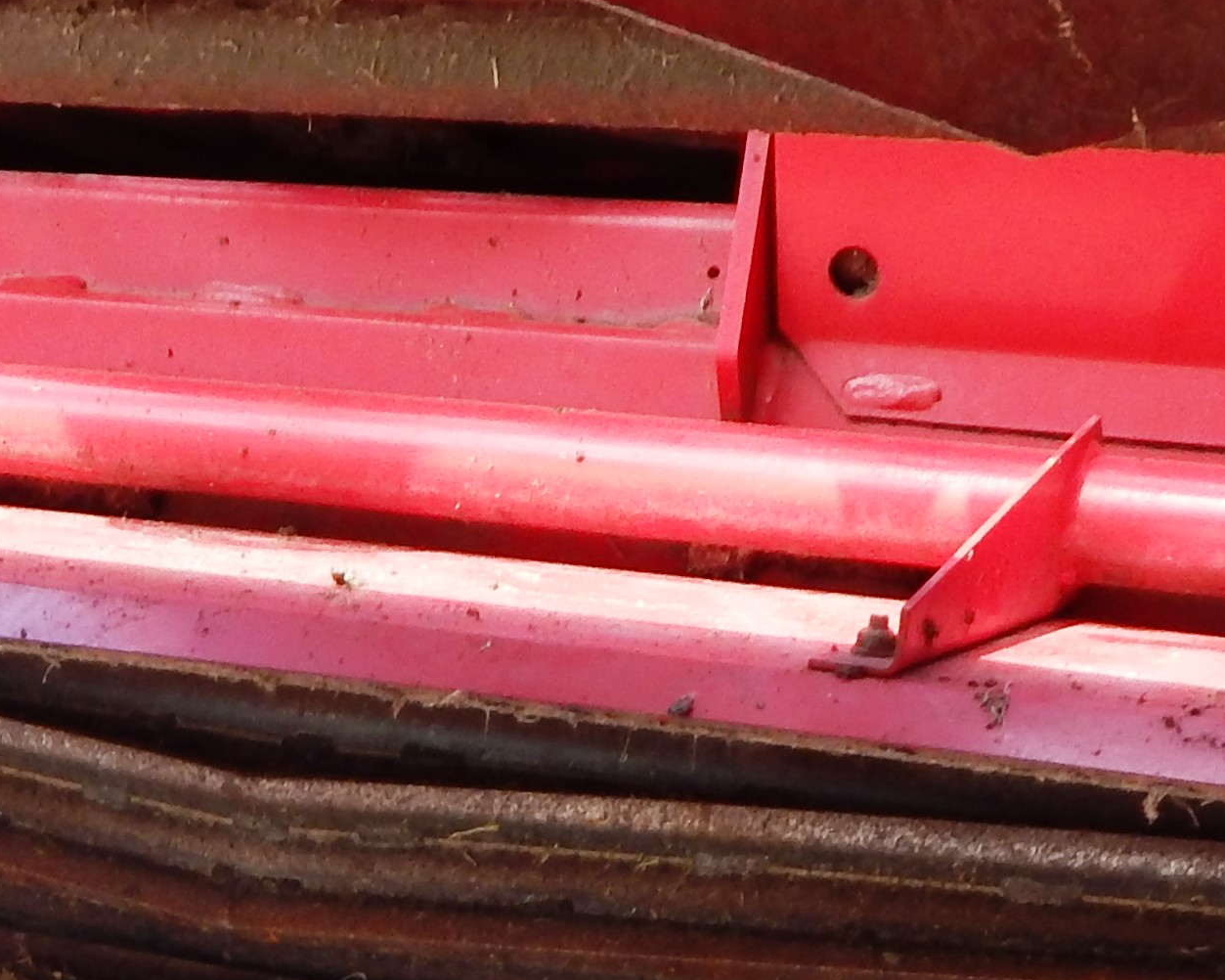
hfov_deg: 23.9
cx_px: 307
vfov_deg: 17.6
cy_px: 1429
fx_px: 2864
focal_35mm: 79
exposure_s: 1/200
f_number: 3
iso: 125
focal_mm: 4
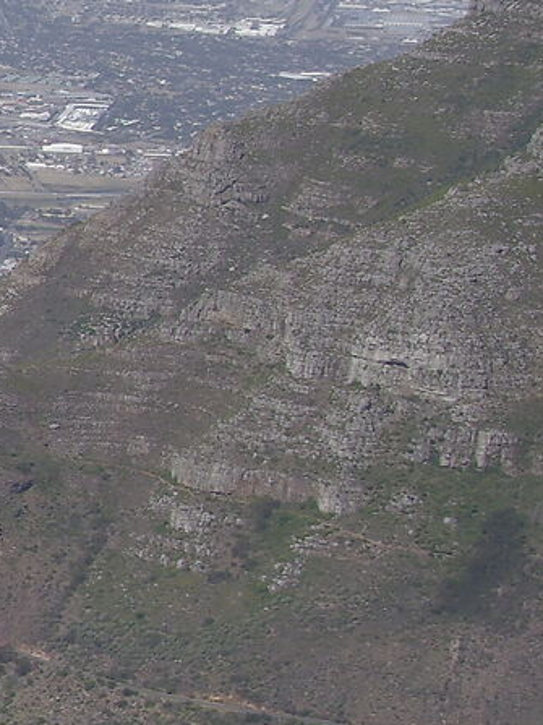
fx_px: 3348
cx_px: -1305
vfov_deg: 12.3
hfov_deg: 7.6
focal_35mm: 160
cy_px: 217
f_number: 9
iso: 125
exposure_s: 1/400
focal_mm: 21
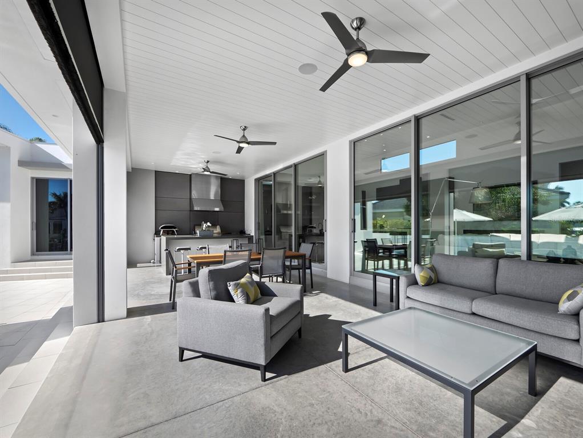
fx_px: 236
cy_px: 219
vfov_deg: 85.7
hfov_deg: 102.0
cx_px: 292
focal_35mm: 14
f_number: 10
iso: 250
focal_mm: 7
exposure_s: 1/125
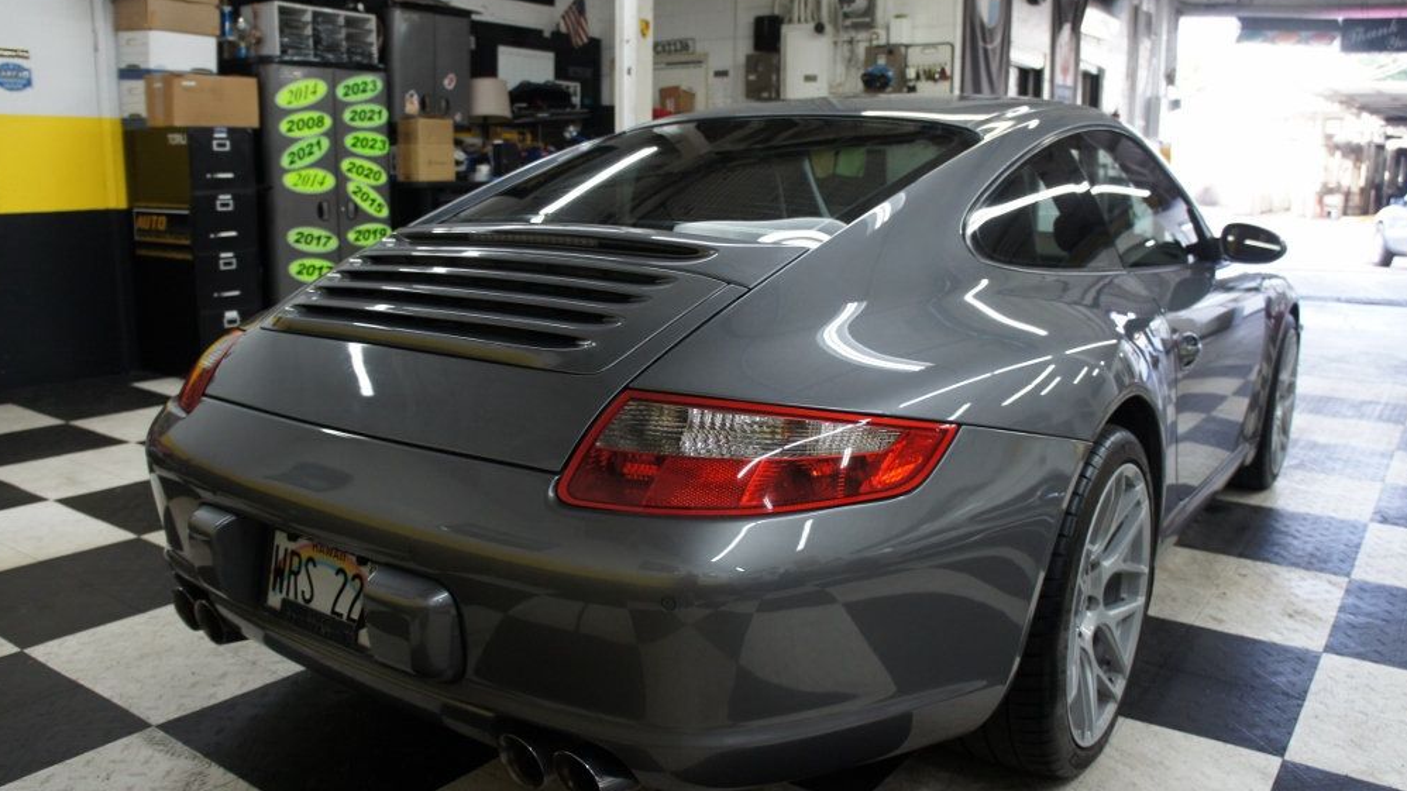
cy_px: 414
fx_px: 1082
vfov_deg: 40.2
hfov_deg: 66.1
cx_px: 706
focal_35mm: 29
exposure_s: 1/80
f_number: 3.5
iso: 500
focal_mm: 18
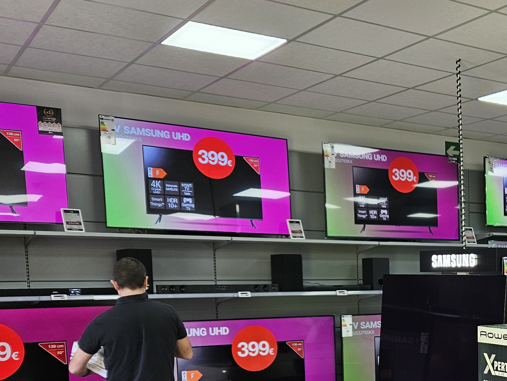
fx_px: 762
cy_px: 347
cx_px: 514
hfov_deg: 33.5
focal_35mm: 52
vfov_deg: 27.0
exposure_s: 1/100
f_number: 1.8
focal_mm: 5.4
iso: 50
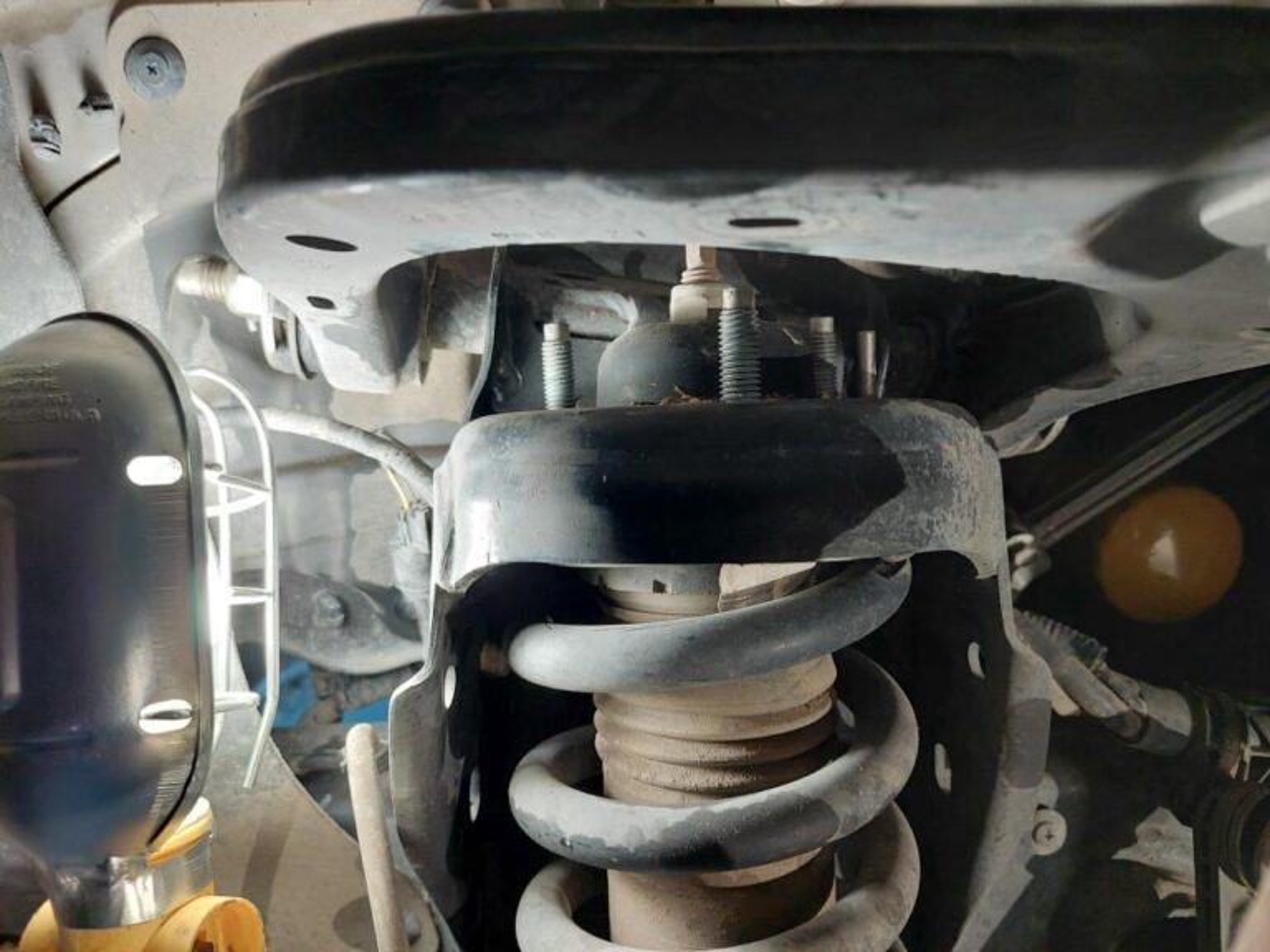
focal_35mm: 24
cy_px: 476
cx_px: 635
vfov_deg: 56.8
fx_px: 881
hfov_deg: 71.6
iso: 125
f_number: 1.8
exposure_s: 1/60
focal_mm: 5.23
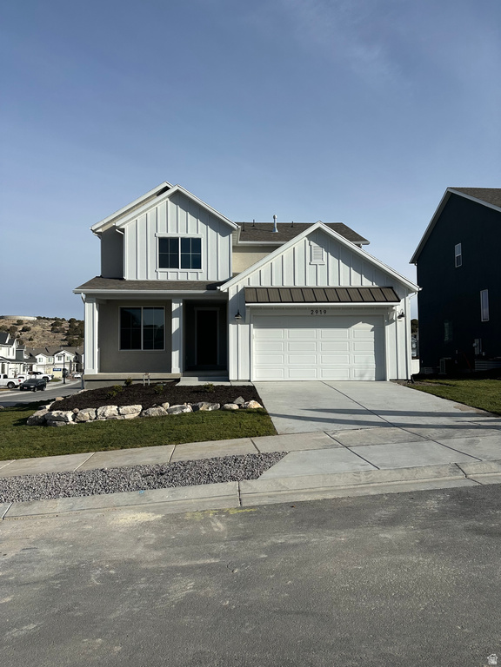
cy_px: 334
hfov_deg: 56.8
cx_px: 250
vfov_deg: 71.6
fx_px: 463
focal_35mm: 24
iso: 80
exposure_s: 1/7576
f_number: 1.78
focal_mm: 6.86
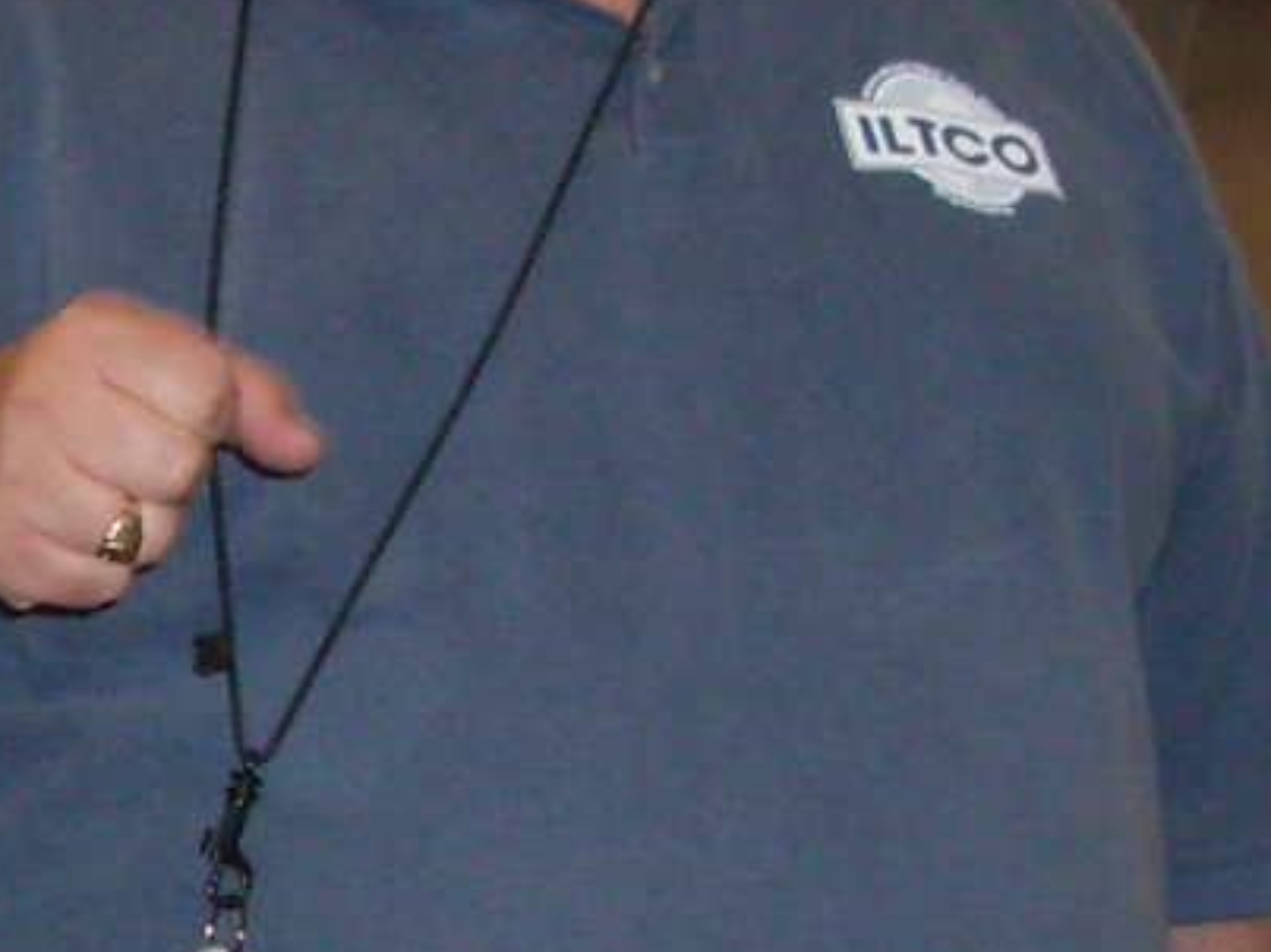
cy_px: 813
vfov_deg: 10.6
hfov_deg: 13.8
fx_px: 5102
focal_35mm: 139
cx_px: -287
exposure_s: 1/60
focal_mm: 5.8
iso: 200
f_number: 2.6
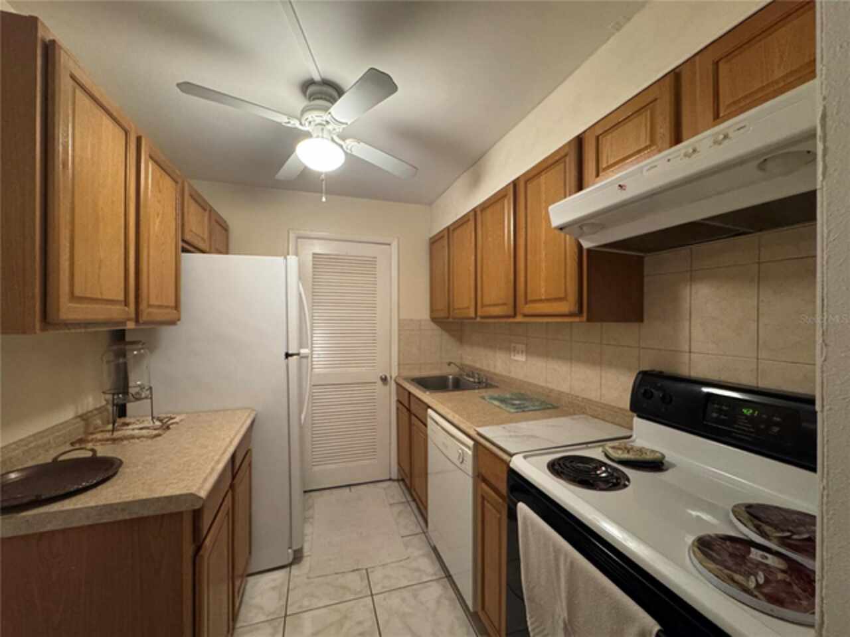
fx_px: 344
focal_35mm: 14
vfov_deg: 85.7
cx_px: 425
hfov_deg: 102.1
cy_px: 318
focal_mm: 2.22
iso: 800
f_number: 2.2
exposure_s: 1/60
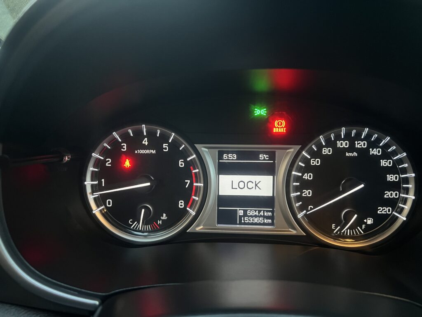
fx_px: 317
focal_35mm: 26
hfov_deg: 67.3
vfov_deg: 53.1
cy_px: 158
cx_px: 211
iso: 800
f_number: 1.5
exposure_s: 1/25
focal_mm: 5.7
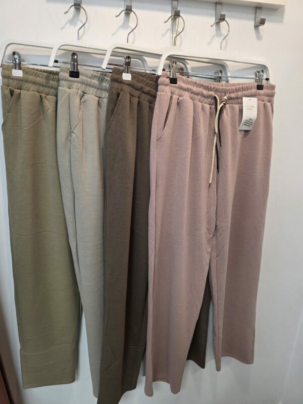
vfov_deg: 73.9
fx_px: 268
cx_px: 152
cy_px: 202
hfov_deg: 58.9
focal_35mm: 23
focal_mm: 6.3
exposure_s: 1/100
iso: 200
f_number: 1.7
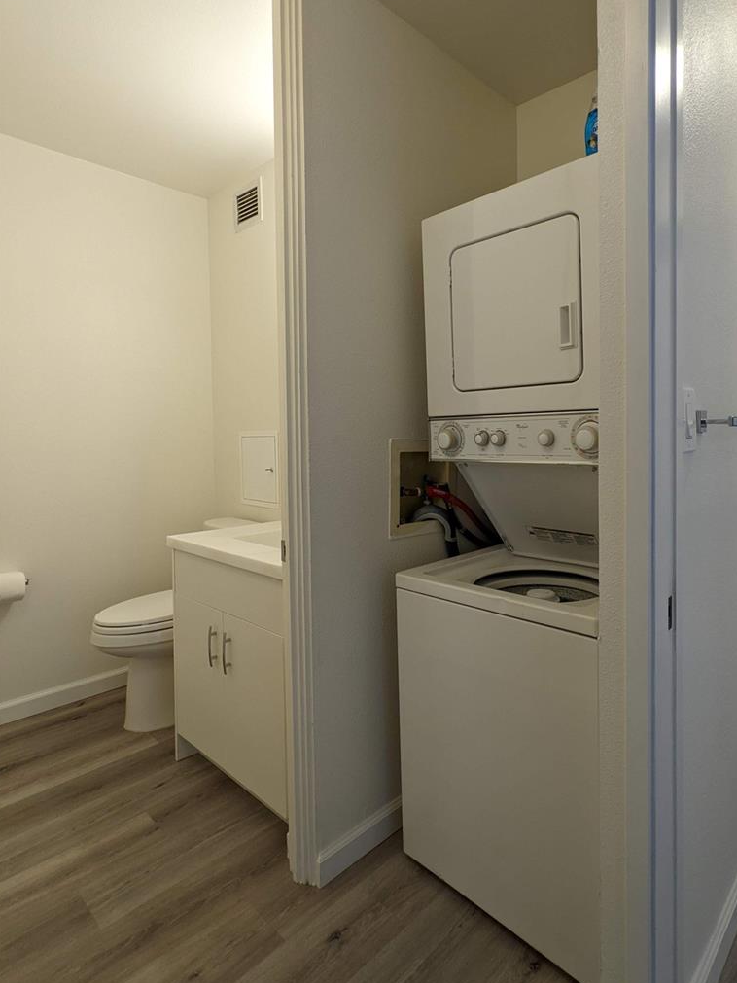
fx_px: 539
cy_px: 443
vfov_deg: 84.4
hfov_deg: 68.2
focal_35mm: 19
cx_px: 431
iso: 42
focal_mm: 2.22
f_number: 2.2
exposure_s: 1/30
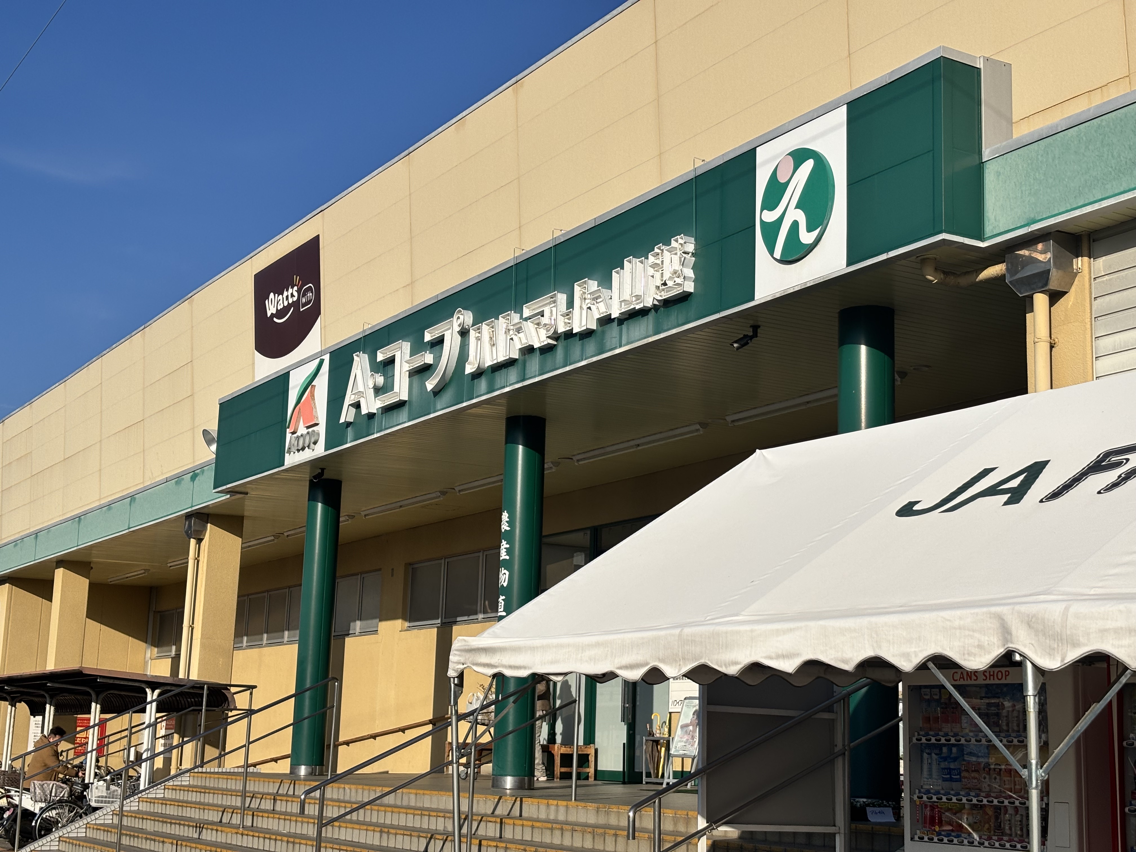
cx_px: 568
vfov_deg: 28.0
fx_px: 1706
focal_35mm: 52
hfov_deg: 36.8
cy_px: 426
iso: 40
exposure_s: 1/5618
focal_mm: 5.96
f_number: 1.6
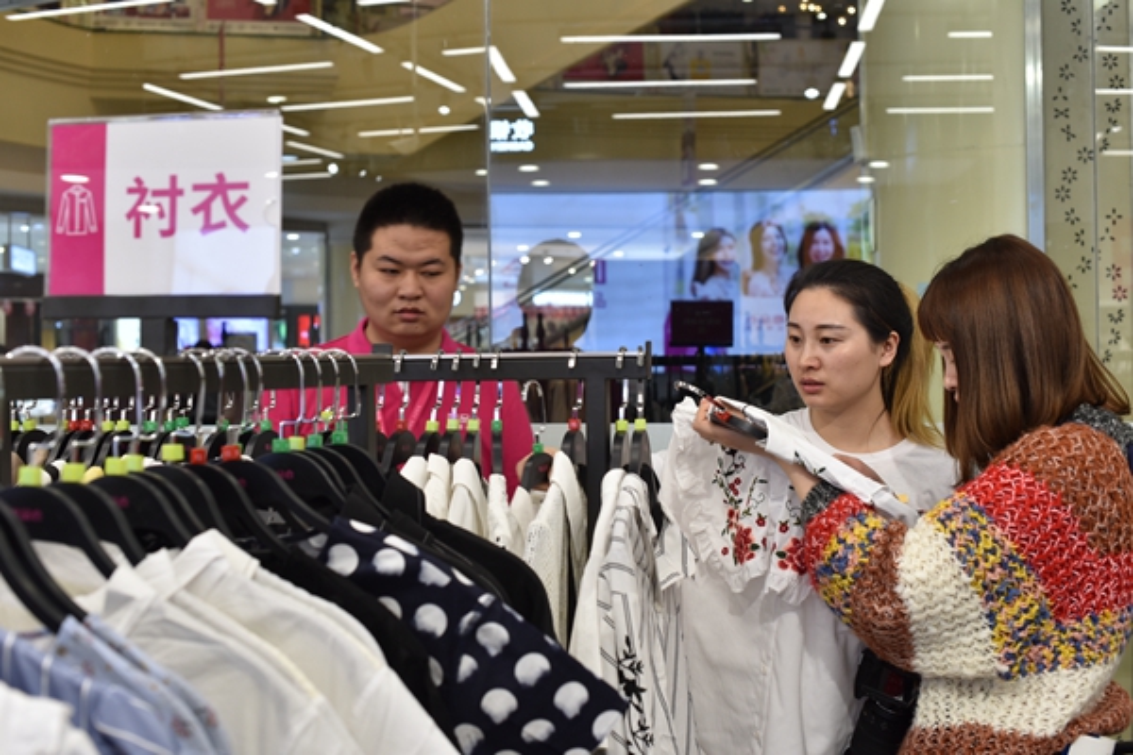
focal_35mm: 50
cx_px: 566
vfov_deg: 27.0
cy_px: 378
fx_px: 1573
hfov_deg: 39.6
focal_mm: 50
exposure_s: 1/100
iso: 640
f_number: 5
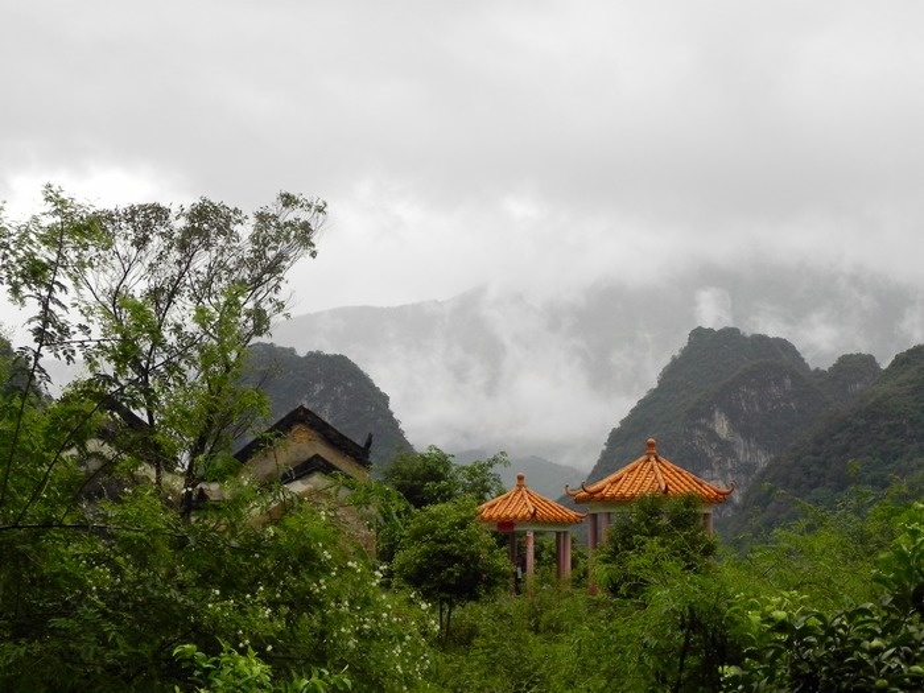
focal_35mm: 117
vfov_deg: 12.7
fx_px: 3123
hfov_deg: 16.8
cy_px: 346
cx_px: 462
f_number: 5.6
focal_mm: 20.8
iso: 160
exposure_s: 1/262
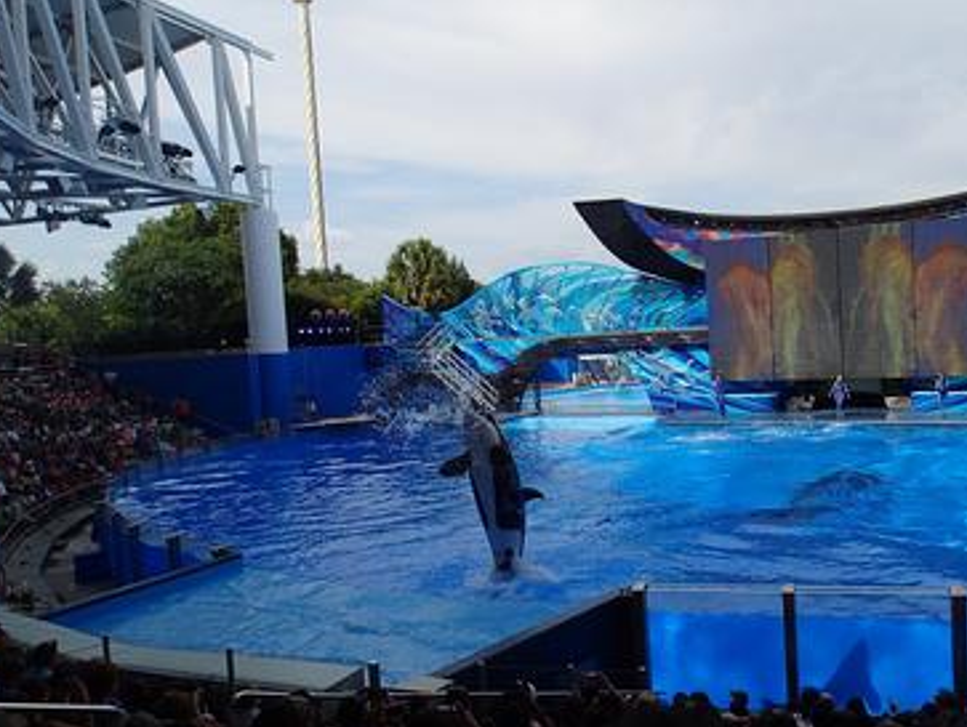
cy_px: 354
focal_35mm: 31
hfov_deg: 58.2
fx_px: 867
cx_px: 519
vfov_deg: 45.5
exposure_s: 1/500
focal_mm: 4.5
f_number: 8
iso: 200
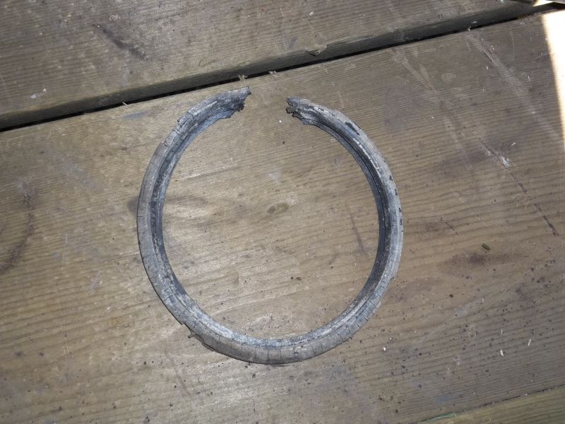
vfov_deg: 23.3
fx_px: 1028
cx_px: 282
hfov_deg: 30.7
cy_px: 212
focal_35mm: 63
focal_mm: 11.2
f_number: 5.6
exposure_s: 1/50
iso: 80
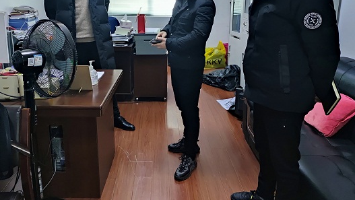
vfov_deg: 37.2
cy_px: 58
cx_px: 169
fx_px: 292
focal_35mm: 31
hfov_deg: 62.6
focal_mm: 5.43
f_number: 1.89
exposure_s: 1/100
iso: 349
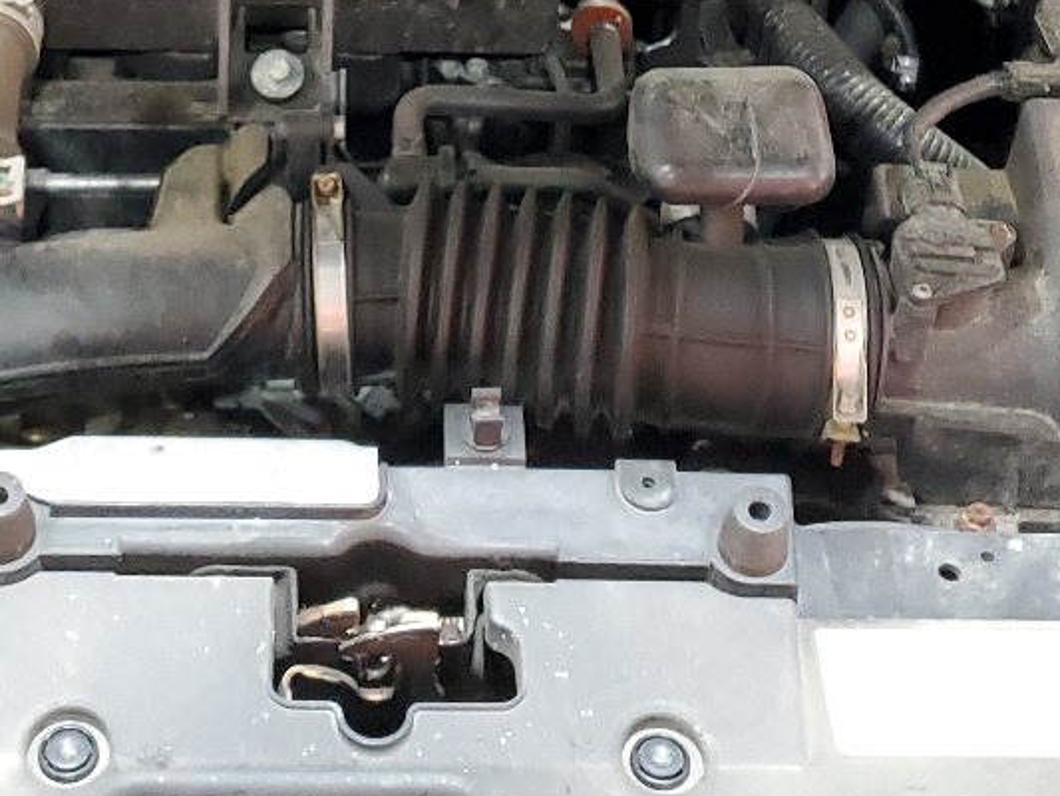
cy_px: -277
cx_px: 350
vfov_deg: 17.6
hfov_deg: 24.9
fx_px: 2389
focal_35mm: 78
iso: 368
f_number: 1.5
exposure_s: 1/60.2
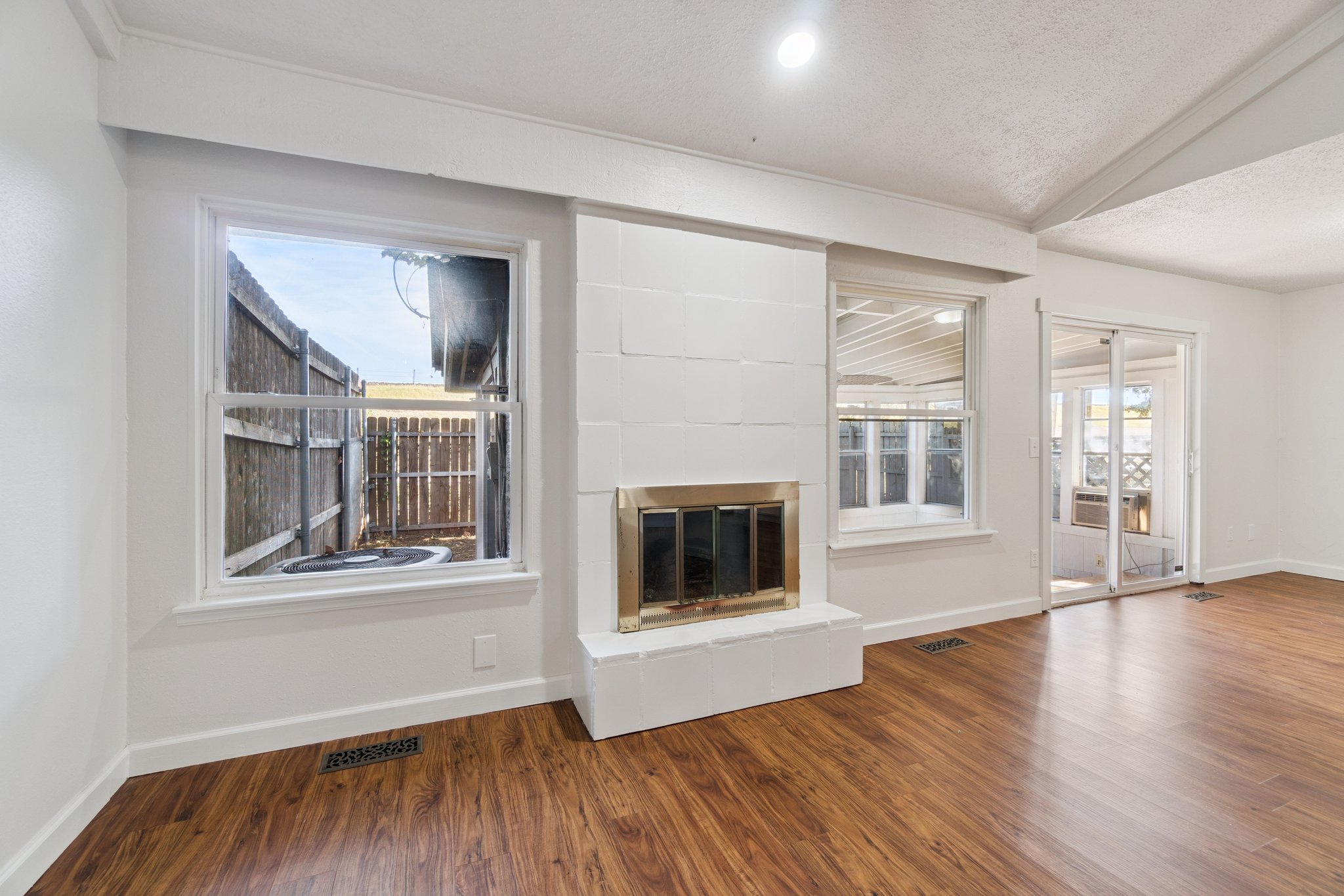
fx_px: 560
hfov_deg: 100.4
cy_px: 448
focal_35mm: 15
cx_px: 672
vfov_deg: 77.3
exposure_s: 1/20
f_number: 6.3
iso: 200
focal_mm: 10
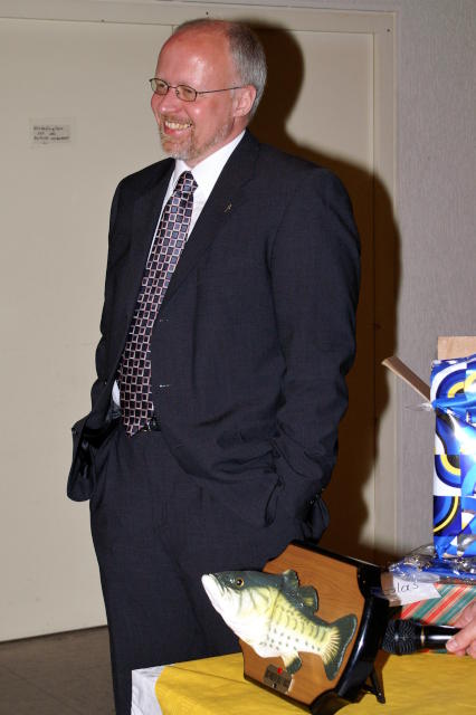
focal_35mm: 75
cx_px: 238
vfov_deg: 27.0
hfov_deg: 18.2
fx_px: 1489
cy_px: 358
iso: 400
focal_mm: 50
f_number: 5.6
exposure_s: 1/100
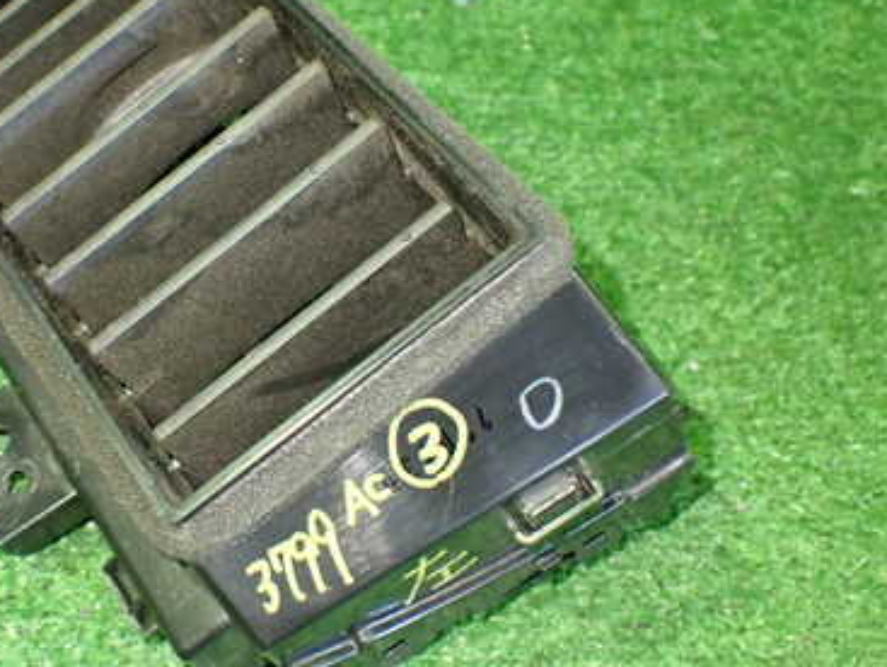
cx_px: 225
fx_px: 1257
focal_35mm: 49
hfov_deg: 37.9
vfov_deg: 29.7
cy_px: 302
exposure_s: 1/30
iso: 1000
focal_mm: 5.4
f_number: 2.3
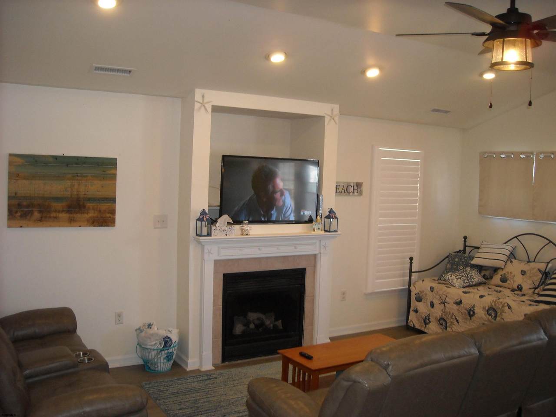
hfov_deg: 52.6
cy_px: 208
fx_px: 562
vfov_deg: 40.7
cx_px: 278
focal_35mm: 35
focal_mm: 5.7
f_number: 2.8
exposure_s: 1/60
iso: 200
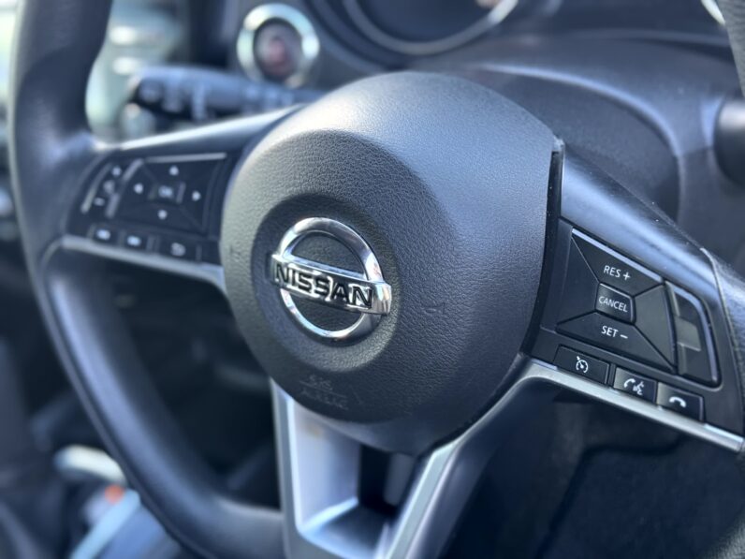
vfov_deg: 30.3
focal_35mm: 48
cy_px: 280
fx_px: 1033
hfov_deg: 39.7
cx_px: 372
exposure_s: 1/60
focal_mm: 6.76
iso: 160
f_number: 1.78
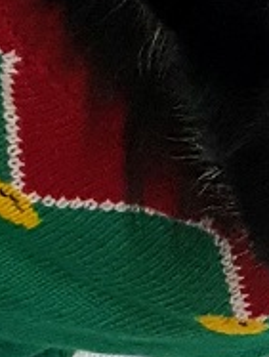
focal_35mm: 185
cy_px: 778
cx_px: 507
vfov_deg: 9.7
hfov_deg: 7.8
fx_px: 1910
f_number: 2.4
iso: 400
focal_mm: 4.3
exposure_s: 1/50
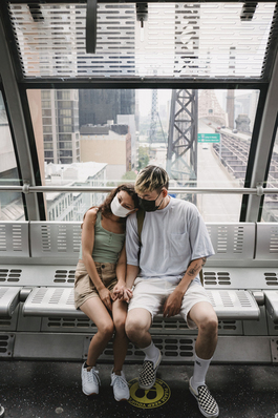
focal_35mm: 35
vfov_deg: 54.5
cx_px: 139
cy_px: 209
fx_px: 406
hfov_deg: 37.8
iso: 800
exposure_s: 1/1250
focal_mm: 35
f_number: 5
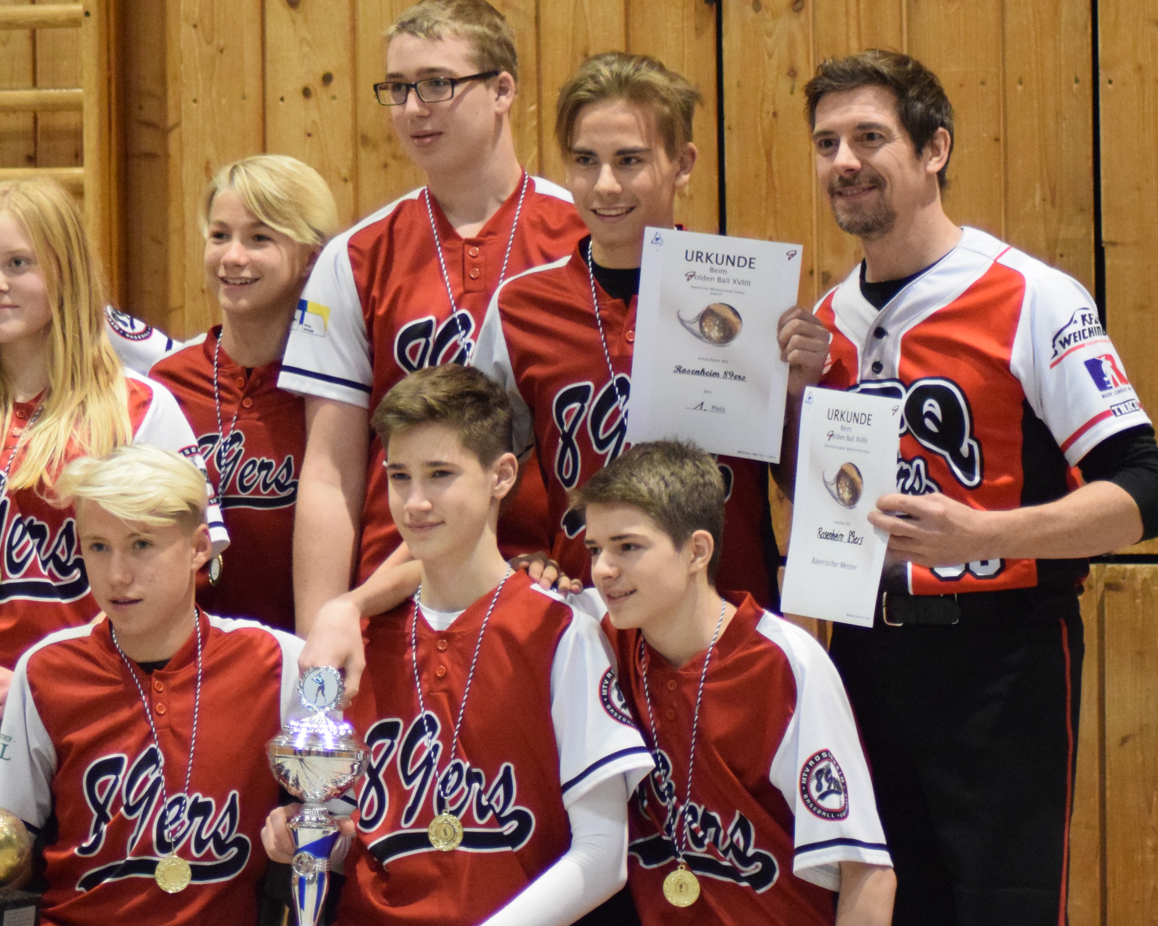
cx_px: 228
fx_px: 6134
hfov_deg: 10.7
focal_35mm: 179
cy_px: 517
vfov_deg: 8.6
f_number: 4
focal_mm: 70
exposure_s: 1/125
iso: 4500
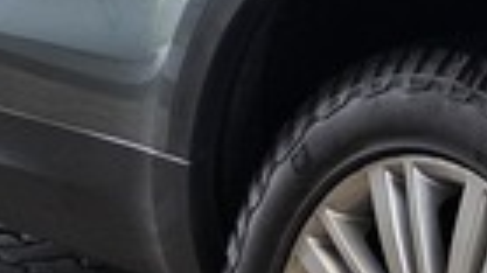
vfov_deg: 6.5
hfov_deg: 10.9
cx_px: 893
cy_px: -136
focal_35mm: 184
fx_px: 2375
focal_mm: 6.25
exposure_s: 1/180
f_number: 1.7
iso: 160
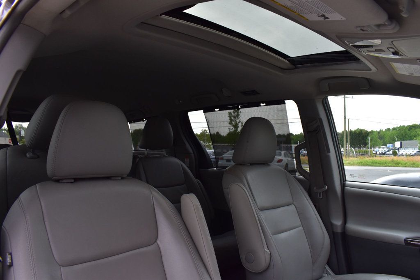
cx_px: 210
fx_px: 315
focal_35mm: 27
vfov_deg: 47.9
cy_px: 140
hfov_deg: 67.4
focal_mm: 18
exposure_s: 1/160
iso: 400
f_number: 9
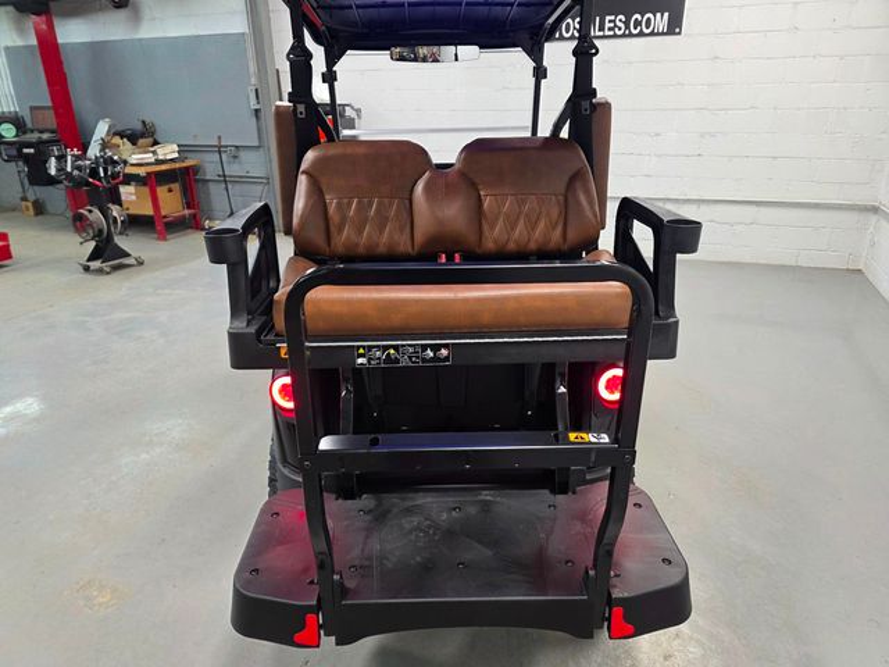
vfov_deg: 58.9
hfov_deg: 73.9
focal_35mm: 23
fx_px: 591
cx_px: 444
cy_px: 334
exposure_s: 1/120
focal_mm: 6.3
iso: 160
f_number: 1.7
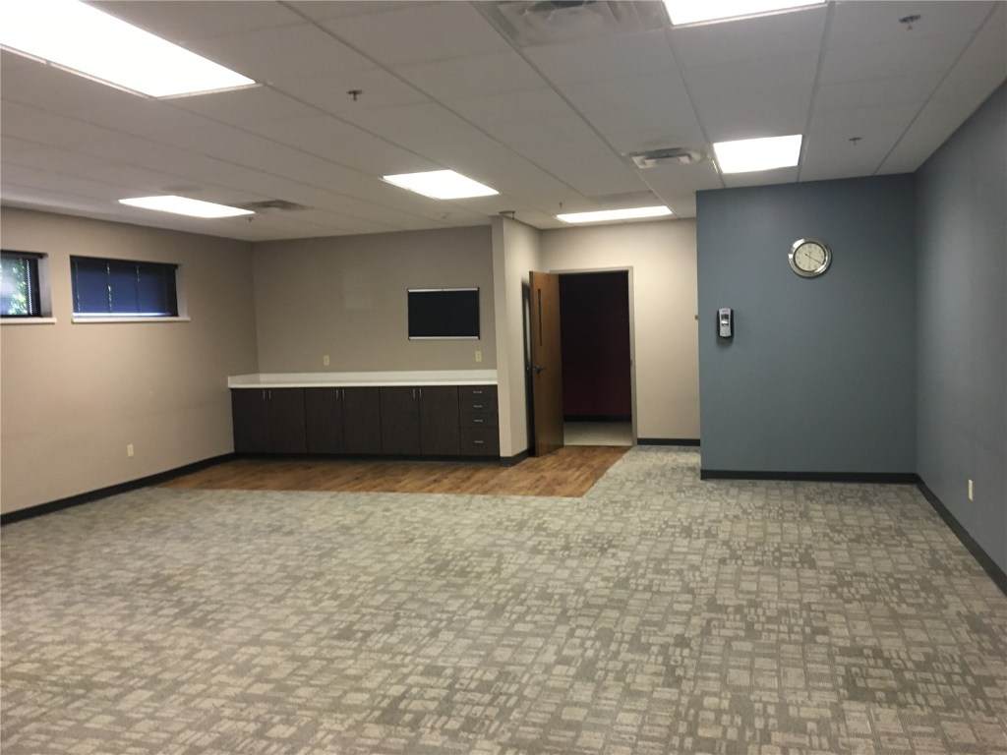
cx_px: 504
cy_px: 378
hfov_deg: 61.7
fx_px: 844
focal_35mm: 29
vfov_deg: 48.2
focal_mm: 4.15
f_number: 2.2
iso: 160
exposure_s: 1/33
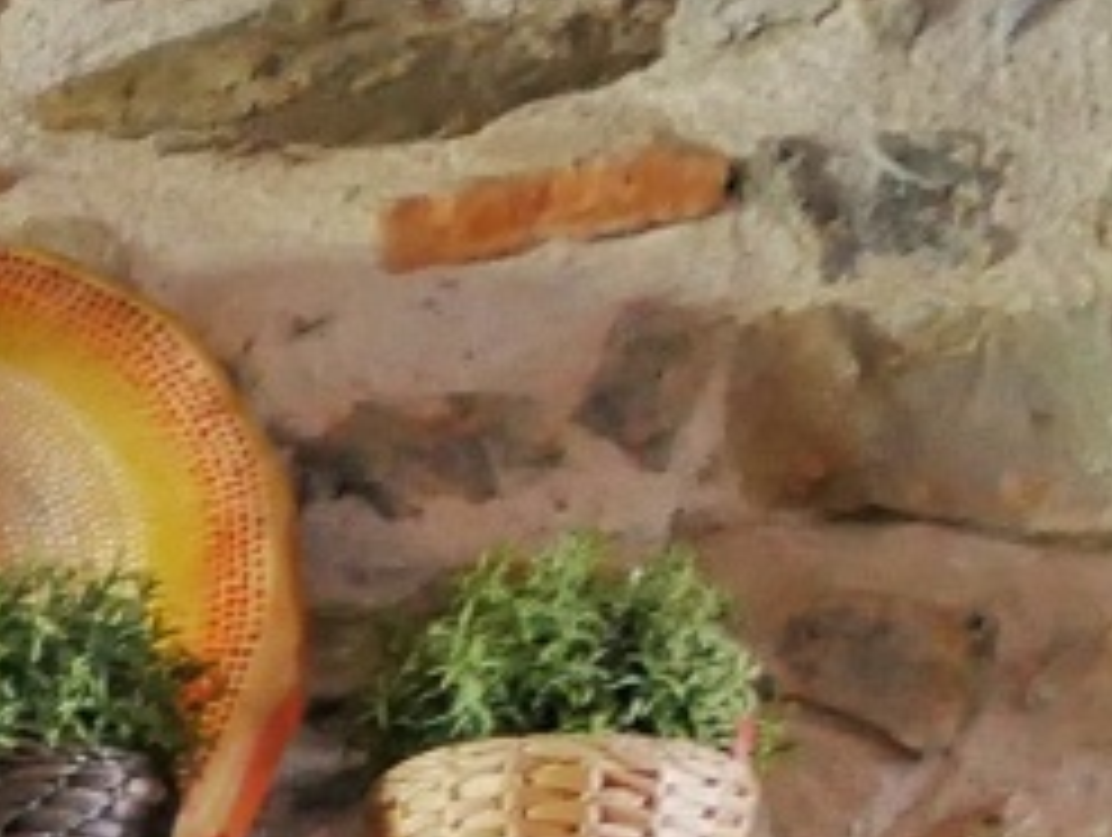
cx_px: -1877
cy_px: 2365
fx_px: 6241
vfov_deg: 7.0
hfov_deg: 8.9
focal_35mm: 194
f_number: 9
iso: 1600
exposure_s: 1/3.2
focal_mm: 15
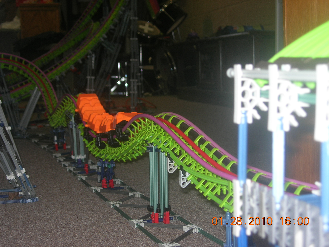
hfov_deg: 31.7
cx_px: 164
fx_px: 580
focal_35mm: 61
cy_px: 124
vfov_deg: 24.0
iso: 64
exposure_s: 1/60.1
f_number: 3.5
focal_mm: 12.7
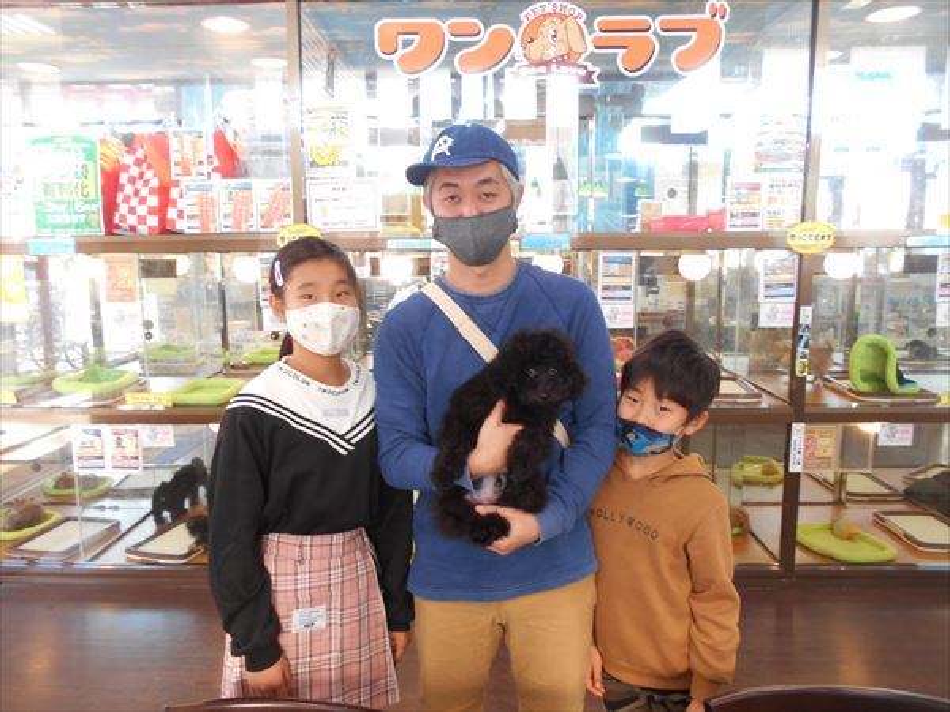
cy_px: 356
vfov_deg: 53.1
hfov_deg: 67.3
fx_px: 714
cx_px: 475
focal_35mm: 26
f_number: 3.2
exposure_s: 1/30
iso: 180
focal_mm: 4.6
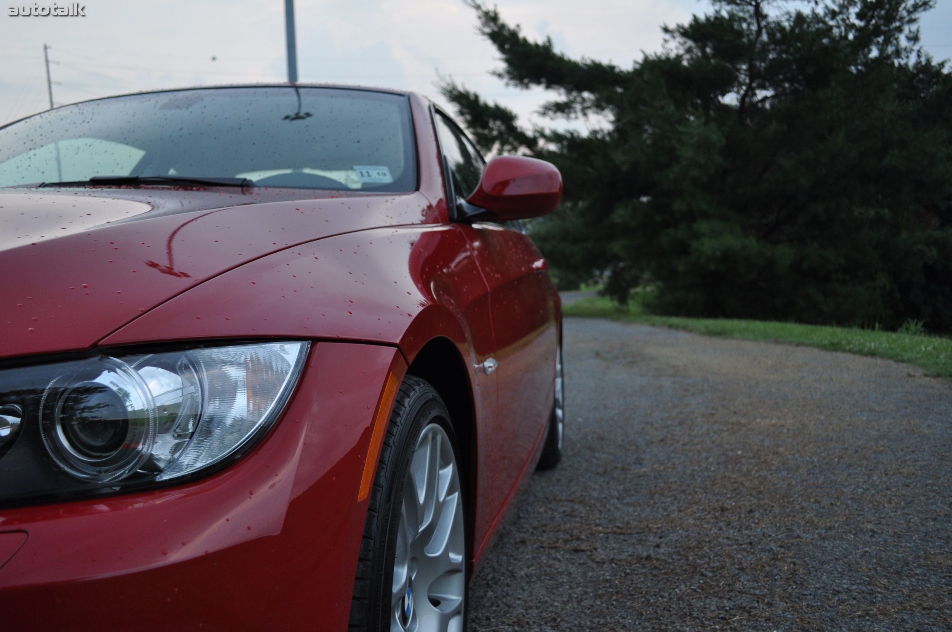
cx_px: 476
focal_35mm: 36
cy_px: 316
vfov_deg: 36.8
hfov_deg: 53.2
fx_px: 951
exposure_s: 1/60
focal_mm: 24
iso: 500
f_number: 4
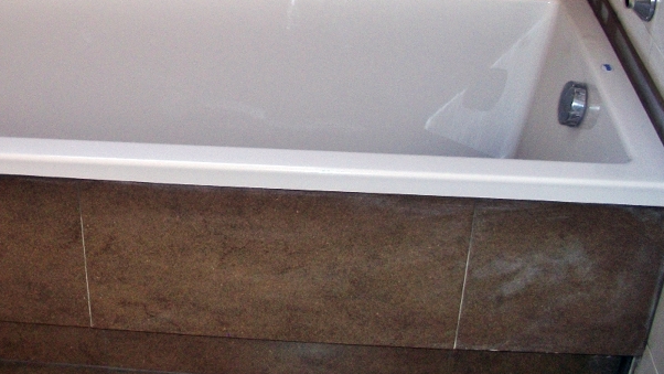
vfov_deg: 21.1
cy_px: 141
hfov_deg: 35.9
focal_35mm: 57
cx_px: 180
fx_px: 1004
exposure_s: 1/30
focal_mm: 6.3
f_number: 3.1
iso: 80
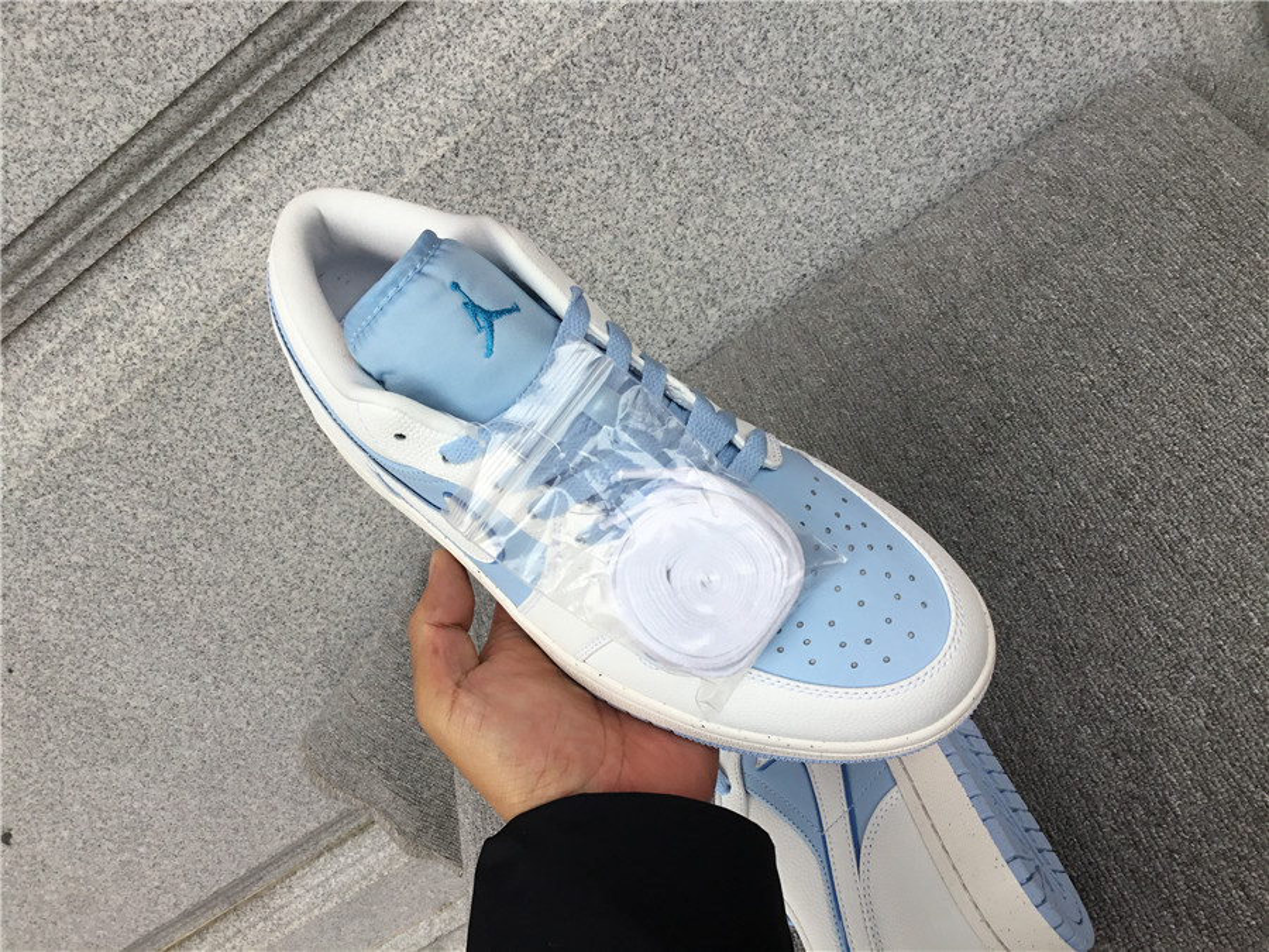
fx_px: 1136
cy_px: 476
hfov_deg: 58.4
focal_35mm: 31
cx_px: 634
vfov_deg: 45.4
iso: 25
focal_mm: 3.3
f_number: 2.4
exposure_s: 1/171
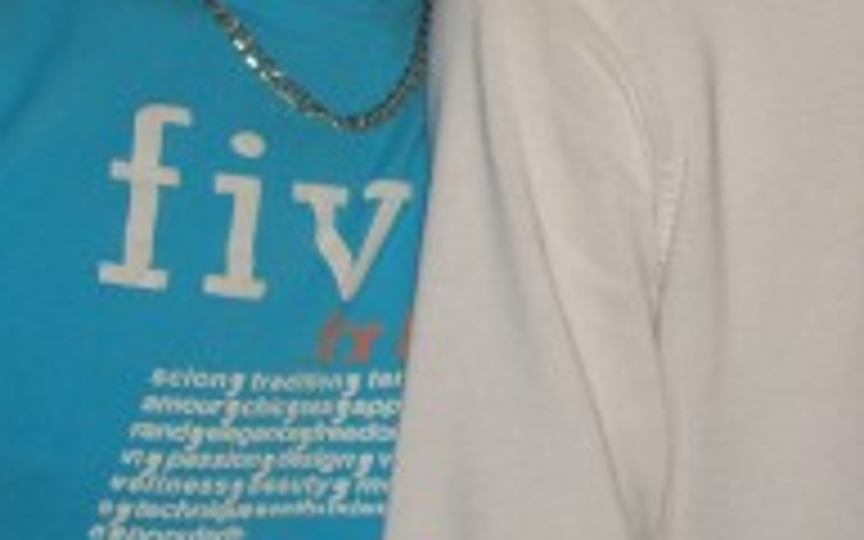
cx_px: 927
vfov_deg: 10.3
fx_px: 2967
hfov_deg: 16.1
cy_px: -90
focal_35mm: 126
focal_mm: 7.9
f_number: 2.8
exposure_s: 1/60
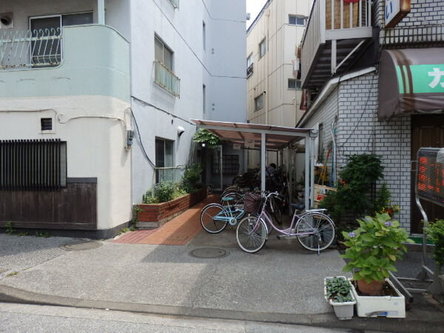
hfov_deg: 69.4
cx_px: 222
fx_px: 321
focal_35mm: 25
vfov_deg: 54.9
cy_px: 166
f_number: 3
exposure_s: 1/800
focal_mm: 4.5
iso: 125
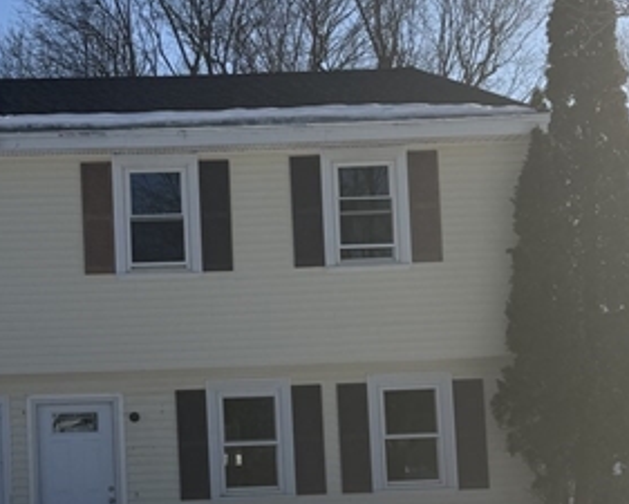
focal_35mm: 64
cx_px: 128
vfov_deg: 23.5
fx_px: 1192
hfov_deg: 28.9
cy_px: 408
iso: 80
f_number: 1.78
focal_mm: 6.76
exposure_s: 1/7353
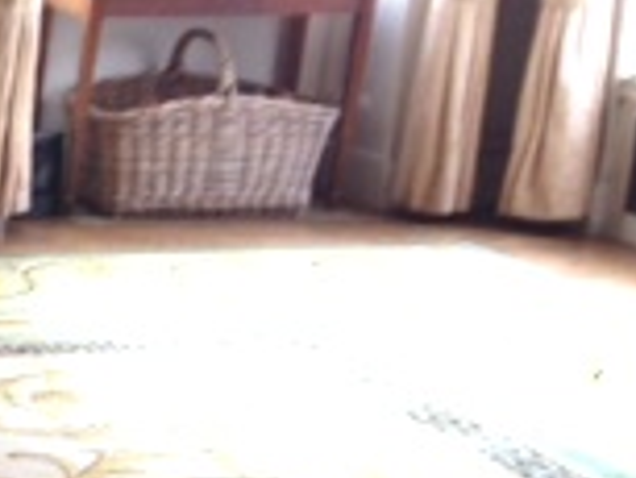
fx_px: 2537
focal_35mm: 138
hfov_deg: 12.6
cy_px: 586
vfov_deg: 10.6
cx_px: -619
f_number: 2.4
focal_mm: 4.12
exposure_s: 1/30
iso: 64
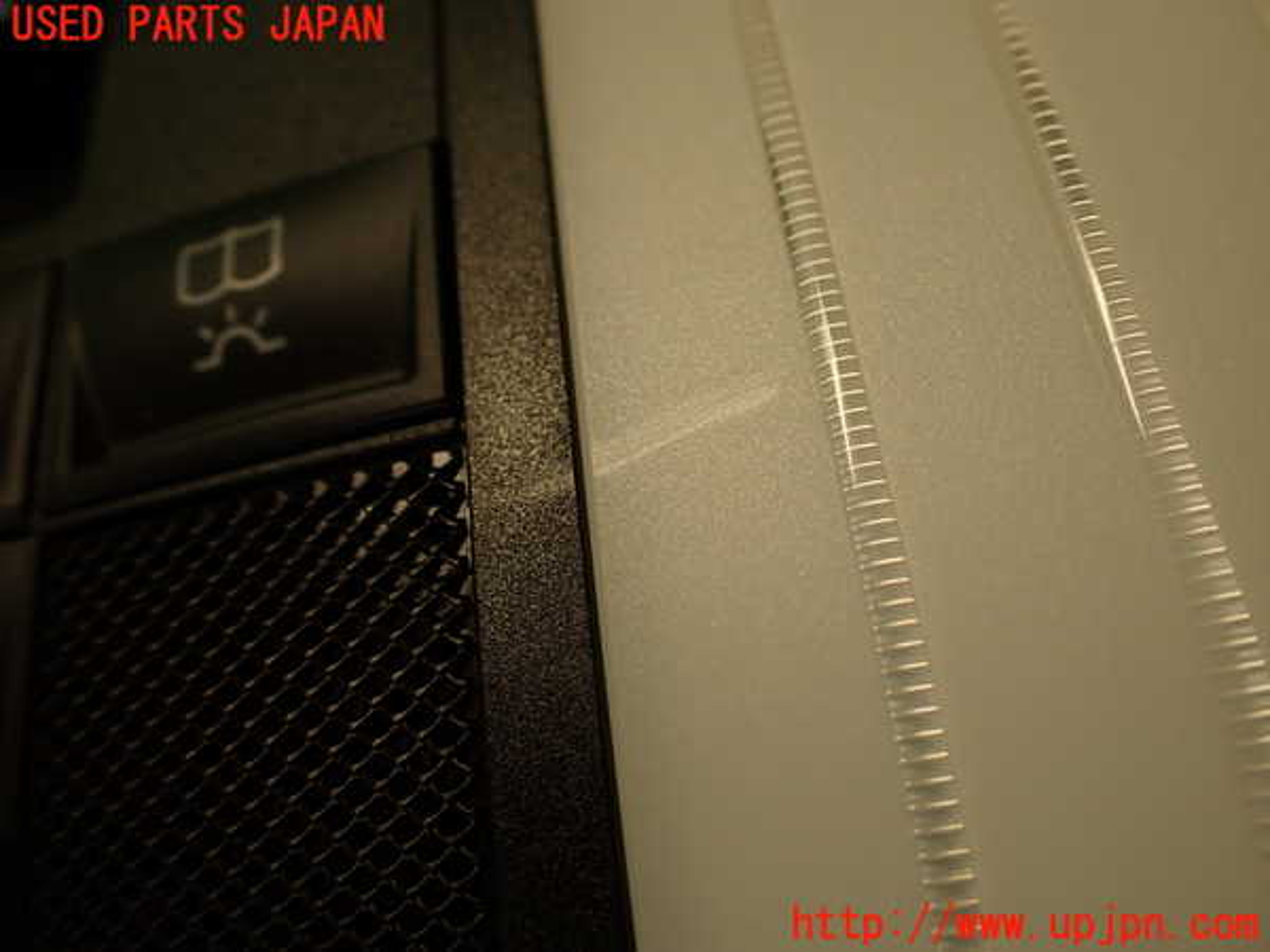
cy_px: 476
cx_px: 635
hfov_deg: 60.0
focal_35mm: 30
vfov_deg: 46.8
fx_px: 1101
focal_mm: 5.4
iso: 100
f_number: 2.3
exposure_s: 1/60
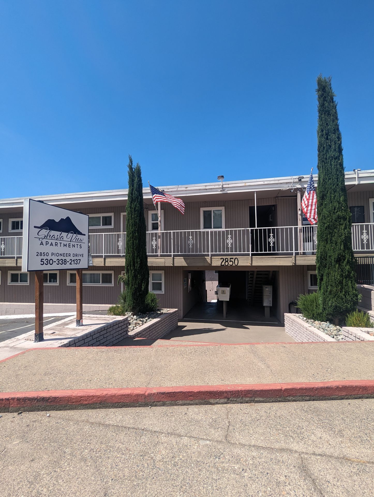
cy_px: 248
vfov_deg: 94.4
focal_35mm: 16
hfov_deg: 78.3
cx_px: 187
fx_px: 230
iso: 46
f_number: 2.2
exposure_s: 1/1309
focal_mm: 2.35
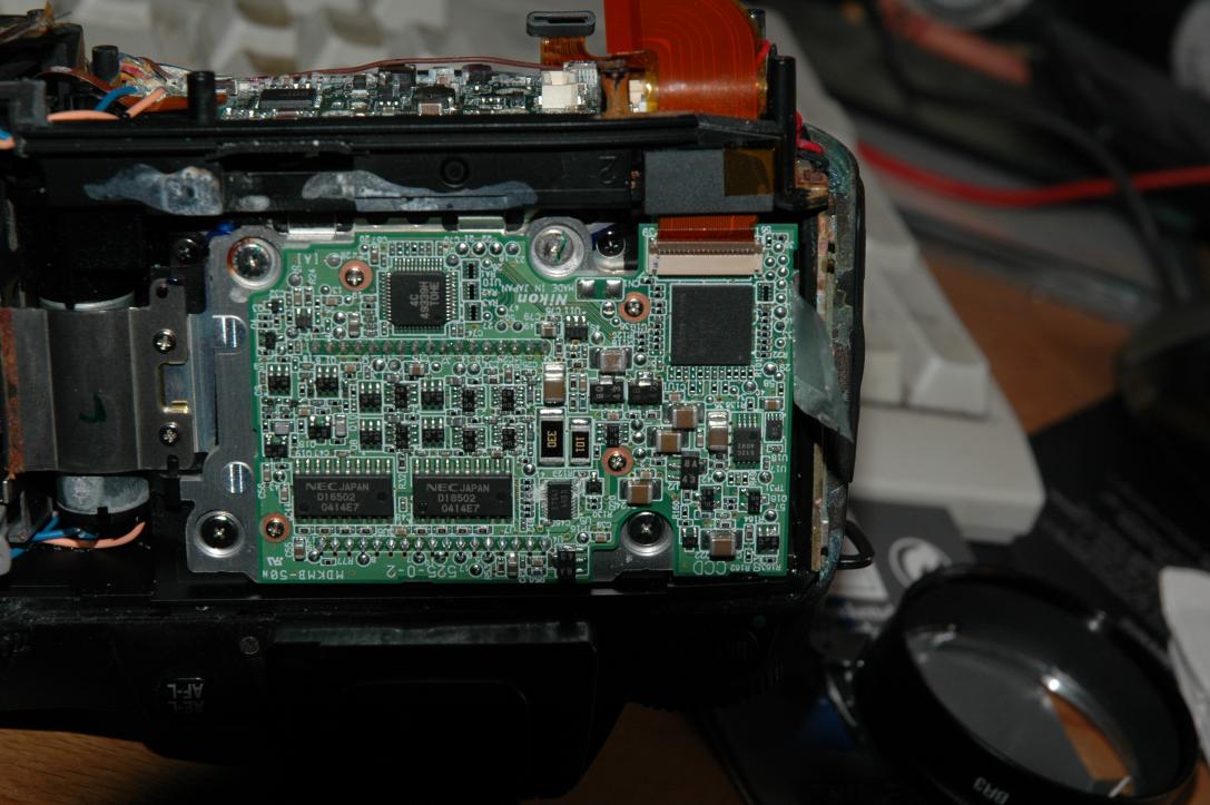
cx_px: 605
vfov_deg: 13.0
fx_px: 3526
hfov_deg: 19.5
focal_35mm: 105
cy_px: 402
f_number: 10
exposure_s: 1/60
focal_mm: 70
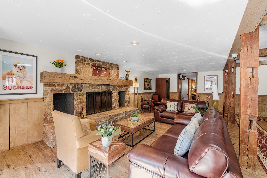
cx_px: 134
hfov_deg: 104.2
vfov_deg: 81.2
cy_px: 89
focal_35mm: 14
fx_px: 104
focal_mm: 14
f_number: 9
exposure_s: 1/1.25
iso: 250
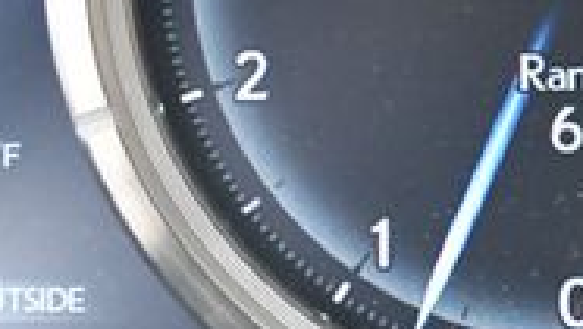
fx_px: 3574
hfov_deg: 9.2
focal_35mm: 231
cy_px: -81
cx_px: 624
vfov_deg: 5.2
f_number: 4.8
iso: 2800
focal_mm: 32
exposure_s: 1/125
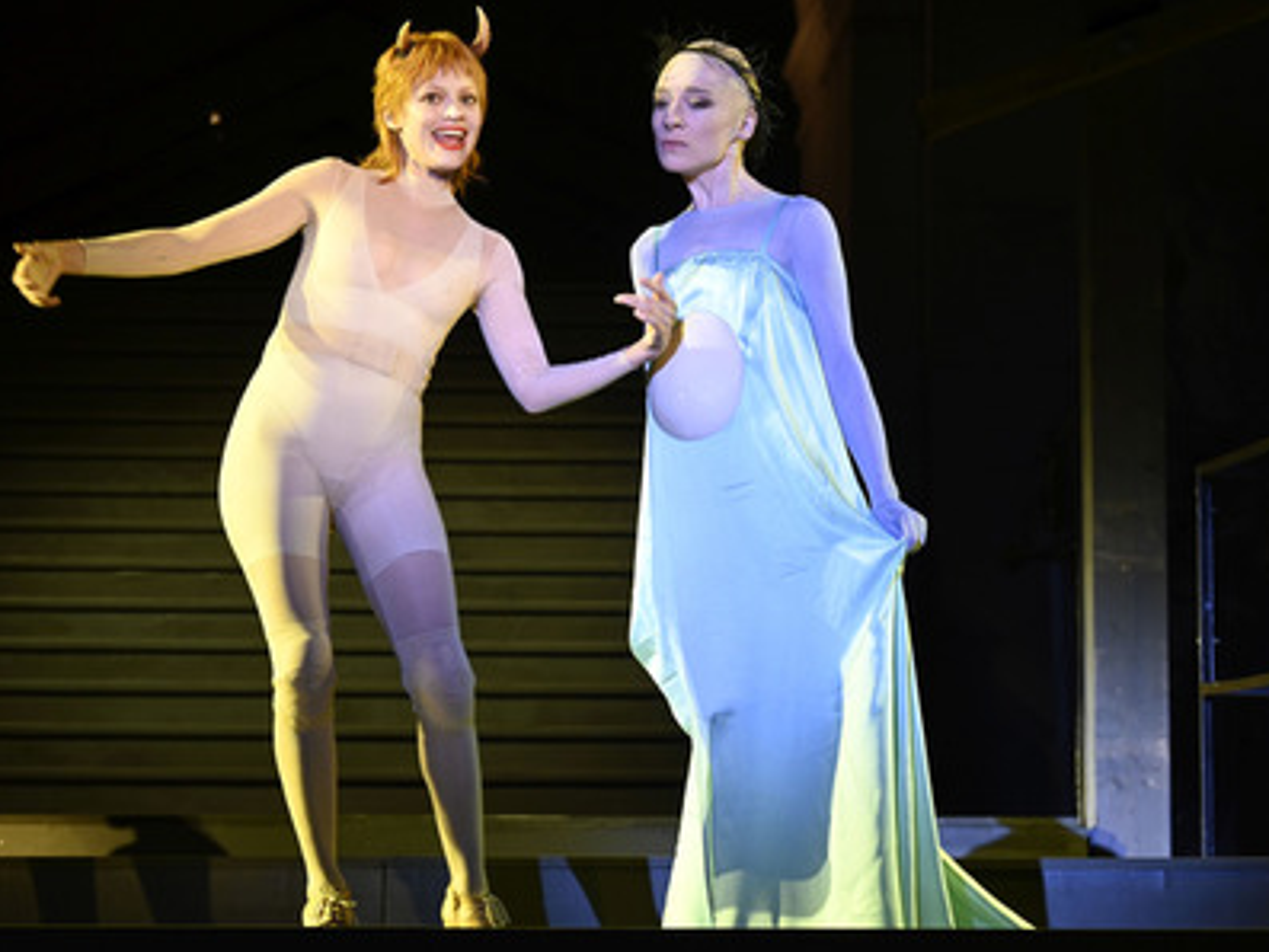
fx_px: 4400
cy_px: 476
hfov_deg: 16.4
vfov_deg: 12.4
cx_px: 682
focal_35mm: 120
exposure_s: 1/60
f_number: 6.3
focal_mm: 110
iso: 800
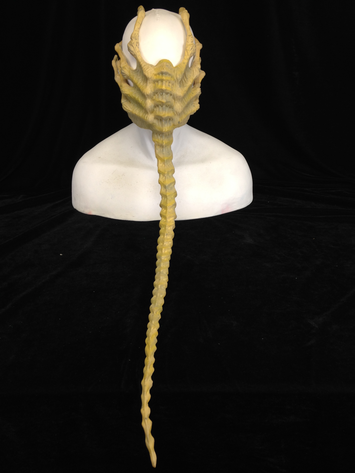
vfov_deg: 55.4
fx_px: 451
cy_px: 236
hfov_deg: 42.9
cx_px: 178
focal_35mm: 33
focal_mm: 4.12
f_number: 2.4
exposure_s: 1/30
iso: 50
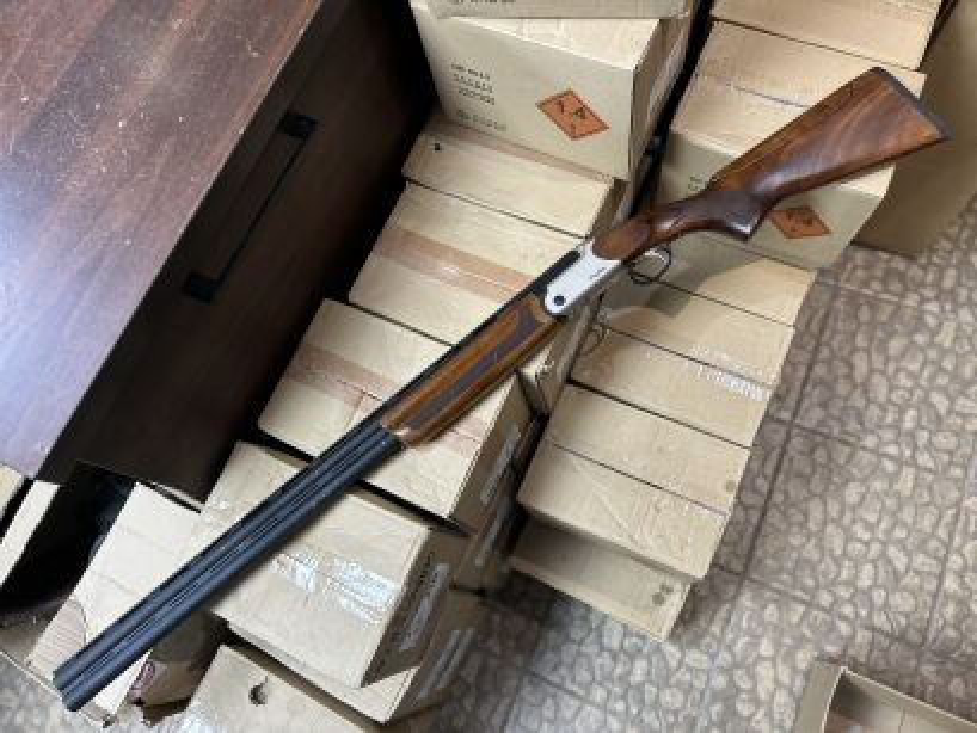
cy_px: 366
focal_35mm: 26
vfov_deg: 53.1
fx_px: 734
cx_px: 488
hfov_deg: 67.3
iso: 100
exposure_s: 1/50
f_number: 1.5
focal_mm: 5.7
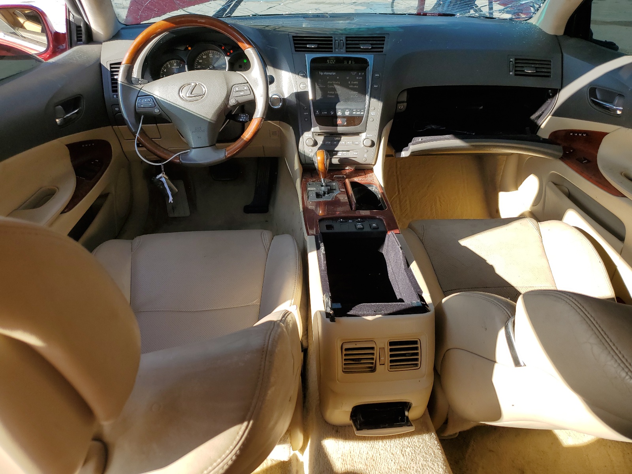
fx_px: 475
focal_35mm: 26
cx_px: 316
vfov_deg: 53.1
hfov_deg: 67.3
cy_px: 237
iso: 50
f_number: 1.5
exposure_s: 1/588
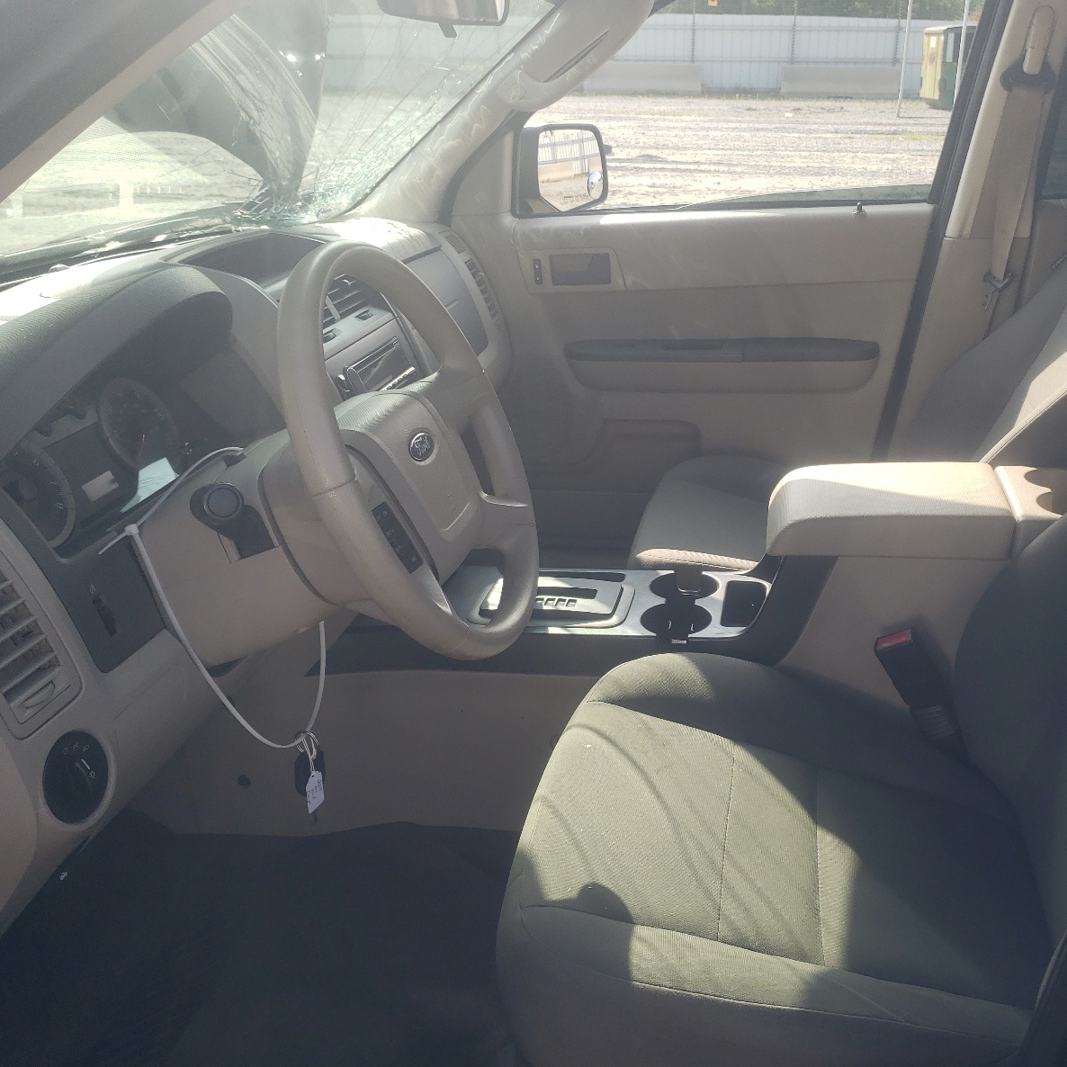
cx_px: 674
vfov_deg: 52.5
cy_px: 534
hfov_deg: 51.9
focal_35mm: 31
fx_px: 1081
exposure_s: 1/833
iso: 50
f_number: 1.5
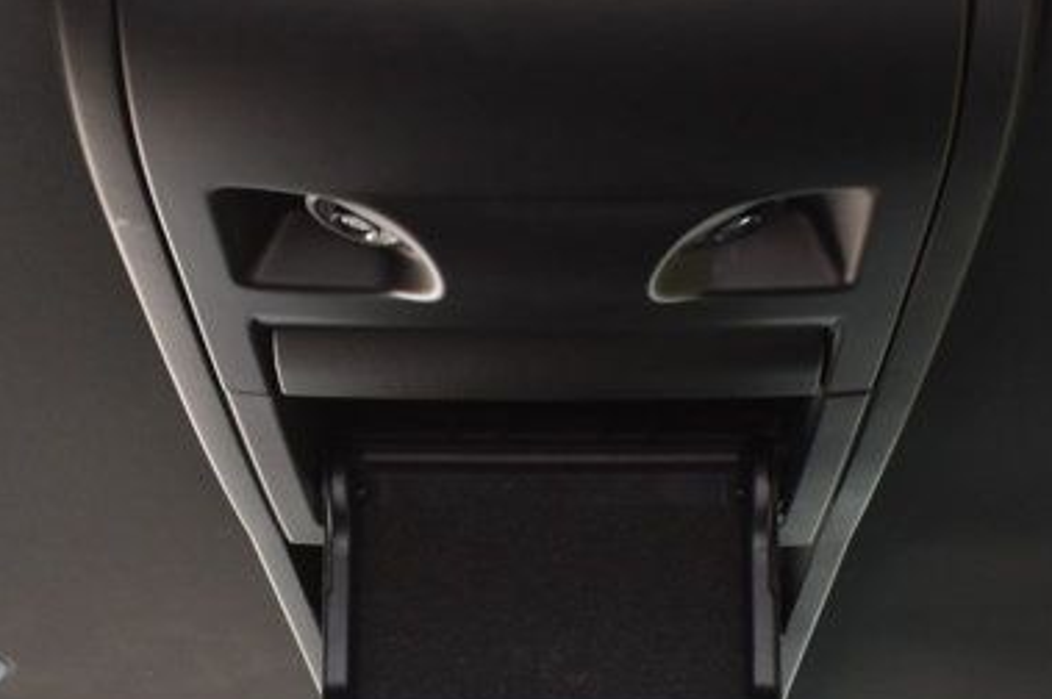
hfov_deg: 27.7
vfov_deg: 18.0
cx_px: 641
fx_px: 2131
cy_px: 752
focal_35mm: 73
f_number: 6.3
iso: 1000
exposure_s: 1/15
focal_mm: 18
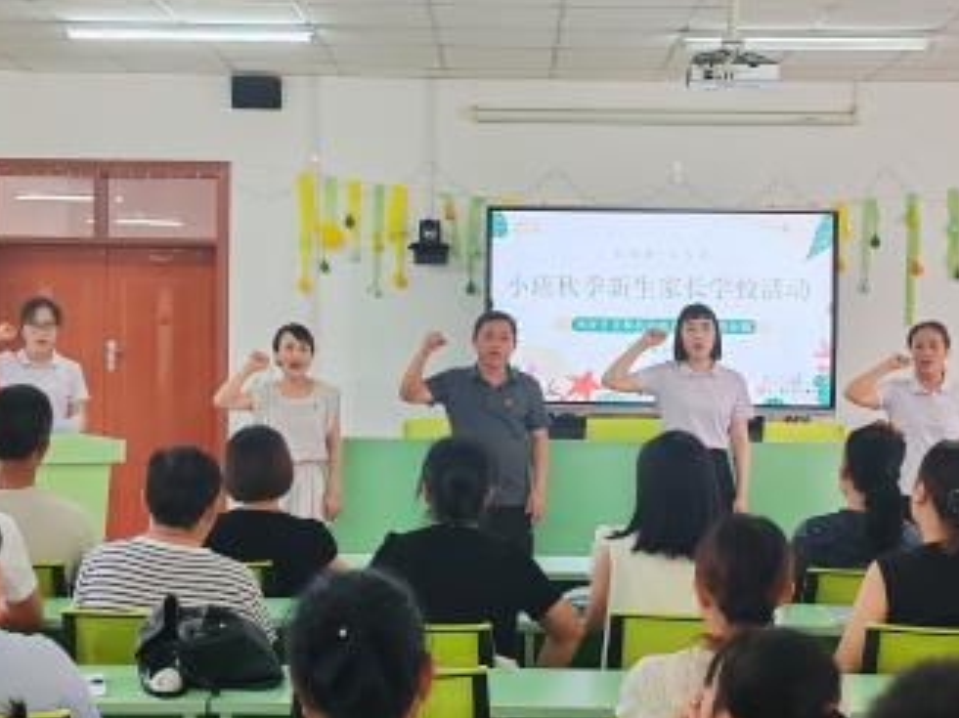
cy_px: 343
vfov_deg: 22.2
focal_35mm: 66
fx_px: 1828
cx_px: 501
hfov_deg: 29.4
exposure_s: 1/100
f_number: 1.9
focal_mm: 6.12
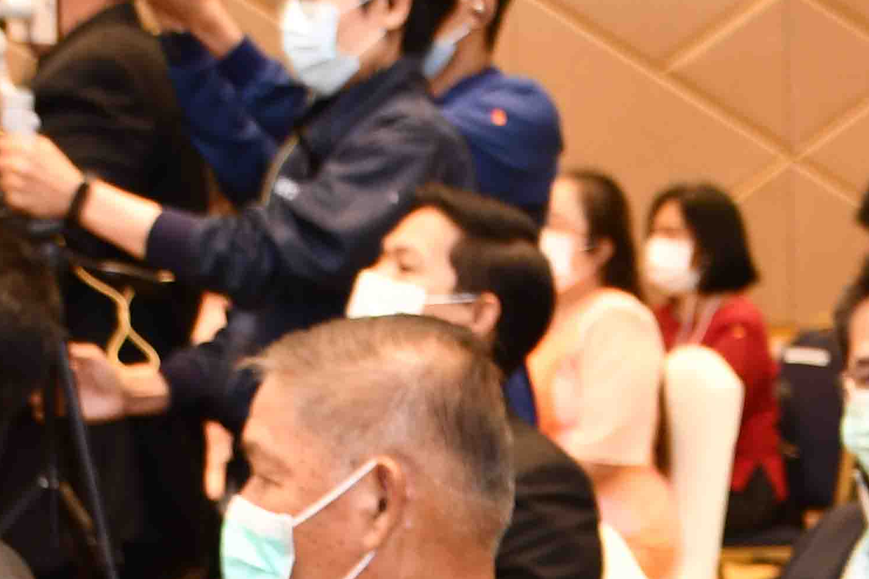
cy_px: 810
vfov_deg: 6.4
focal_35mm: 214
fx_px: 5166
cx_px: 744
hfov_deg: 9.6
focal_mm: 38
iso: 900
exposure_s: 1/60
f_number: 4.2
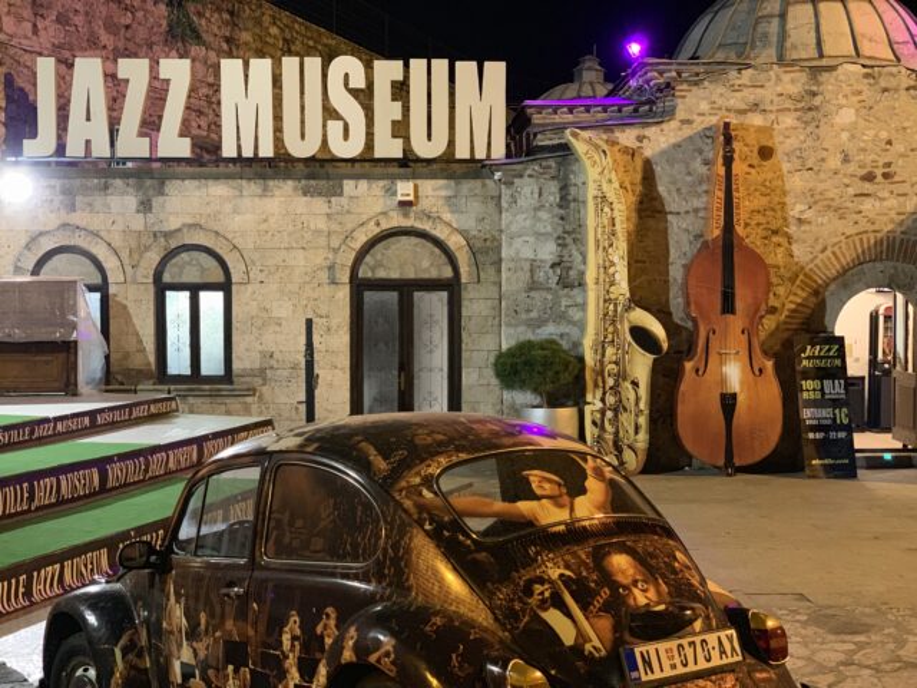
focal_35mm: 52
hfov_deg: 36.8
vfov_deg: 28.0
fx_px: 1378
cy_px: 344
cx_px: 458
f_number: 2.4
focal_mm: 6
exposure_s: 1/25
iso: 500
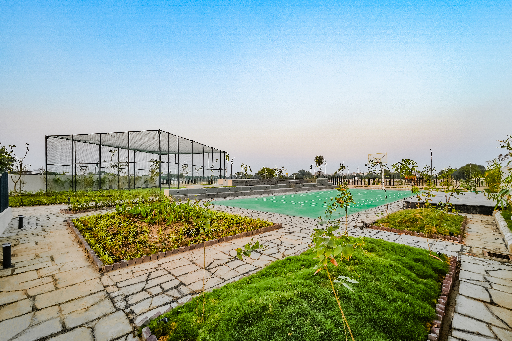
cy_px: 179
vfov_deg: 77.3
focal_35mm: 15
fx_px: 213
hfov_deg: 100.4
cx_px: 263
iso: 160
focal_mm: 14
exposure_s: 1/4
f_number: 18
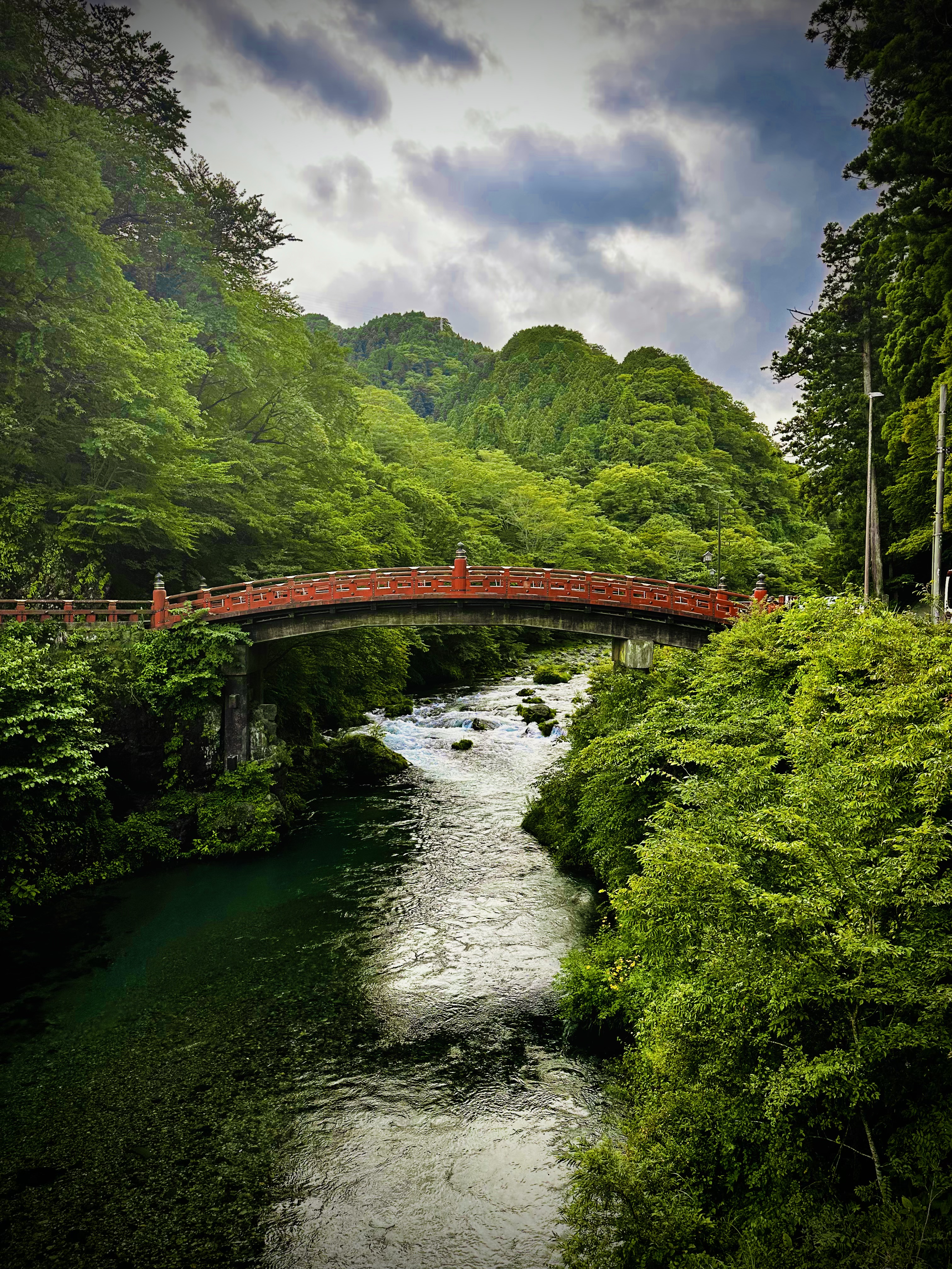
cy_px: 634
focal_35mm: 24
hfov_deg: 56.8
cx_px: 476
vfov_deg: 71.6
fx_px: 880
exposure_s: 1/486
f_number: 1.78
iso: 80
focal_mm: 6.86
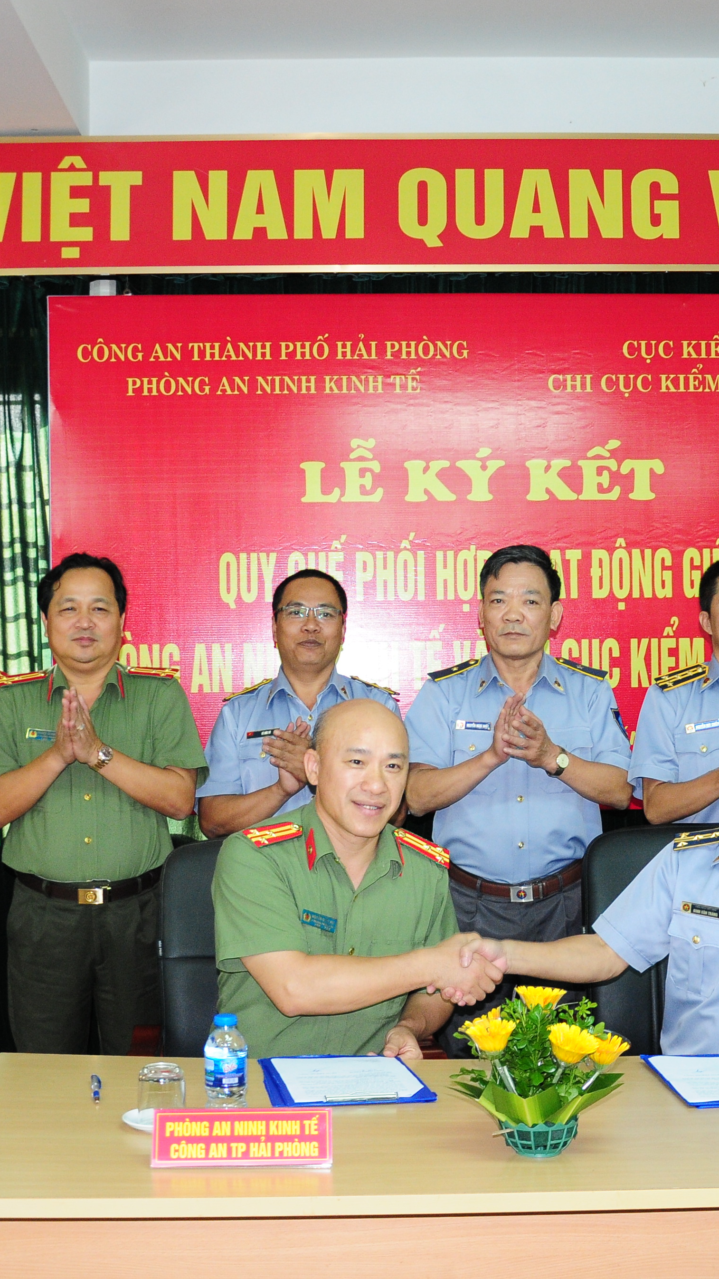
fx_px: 1525
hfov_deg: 26.5
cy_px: 669
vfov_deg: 45.5
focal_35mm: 45
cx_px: 387
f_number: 3.5
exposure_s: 1/60
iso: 800
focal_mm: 18
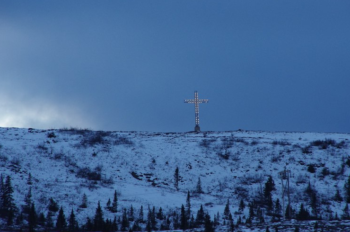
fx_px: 4424
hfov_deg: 4.5
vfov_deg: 3.0
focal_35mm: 456
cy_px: 120
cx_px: 196
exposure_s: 1/125
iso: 800
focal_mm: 250
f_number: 13
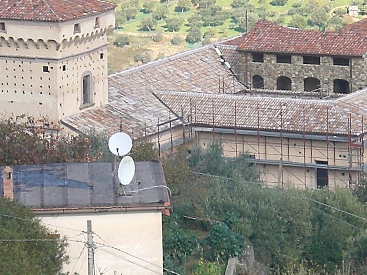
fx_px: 3285
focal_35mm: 310
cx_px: 237
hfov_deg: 6.4
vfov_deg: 4.8
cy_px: 135
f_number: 5.4
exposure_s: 1/250
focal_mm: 16.51
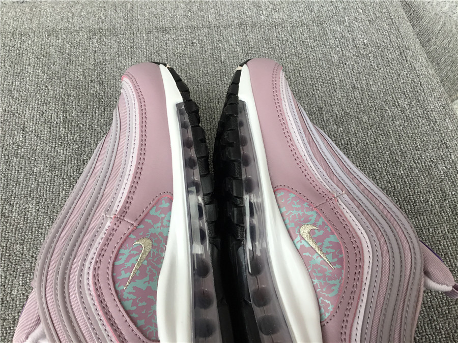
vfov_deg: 45.4
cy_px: 172
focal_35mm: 31
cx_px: 229
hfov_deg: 58.4
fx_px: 410
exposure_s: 1/100
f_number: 2.4
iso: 40
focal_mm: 3.3
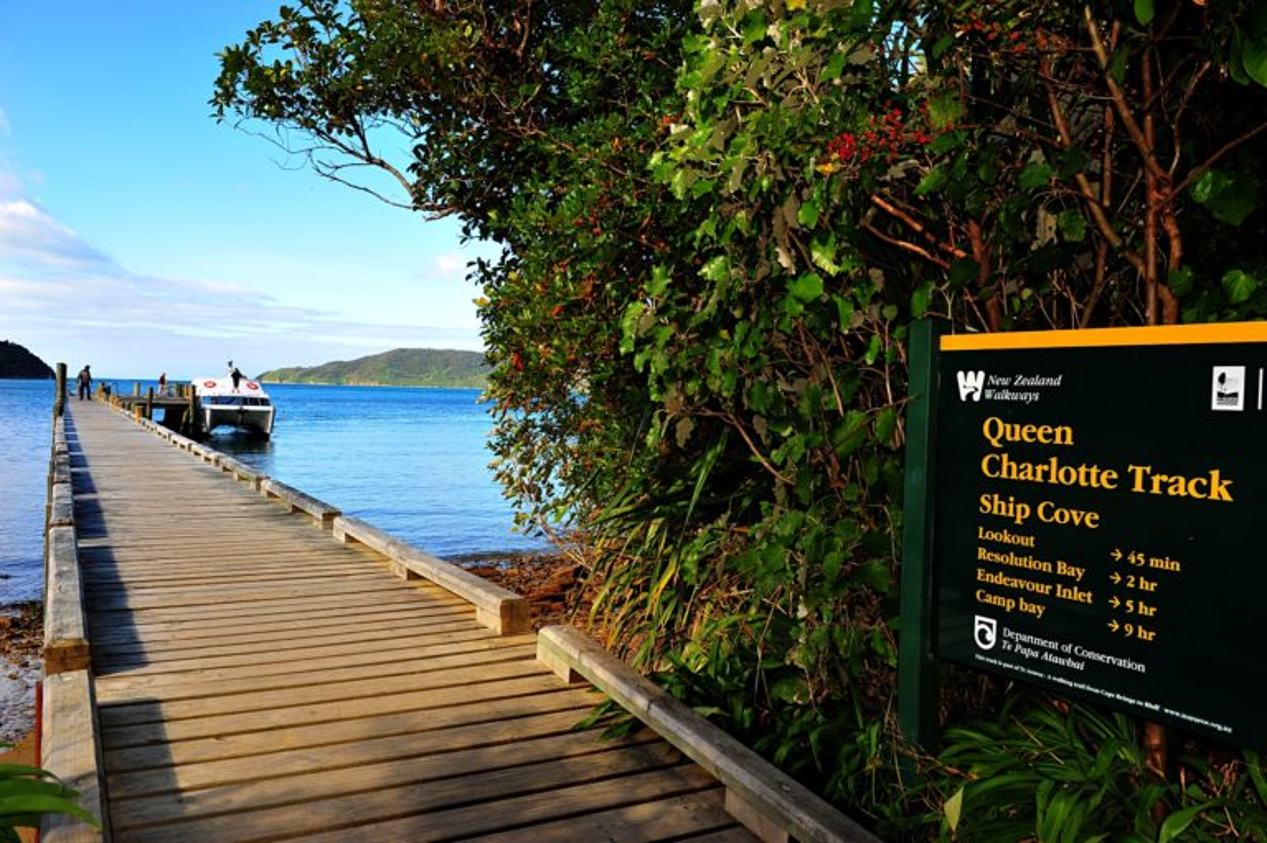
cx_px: 634
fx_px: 1020
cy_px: 422
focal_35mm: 29
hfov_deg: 63.7
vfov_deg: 44.9
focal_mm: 29
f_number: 8
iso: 200
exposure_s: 1/250
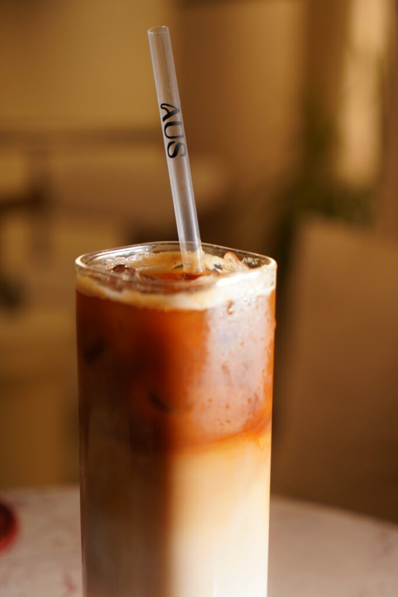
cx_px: 199
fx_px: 995
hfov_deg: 22.6
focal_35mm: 60
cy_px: 298
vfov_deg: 33.4
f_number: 4
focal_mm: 60
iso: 125
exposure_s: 1/125
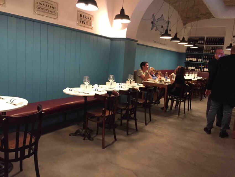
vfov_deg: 48.2
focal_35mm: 29
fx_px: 197
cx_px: 118
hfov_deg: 61.6
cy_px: 88
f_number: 2.2
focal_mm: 4.15
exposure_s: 1/17
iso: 320
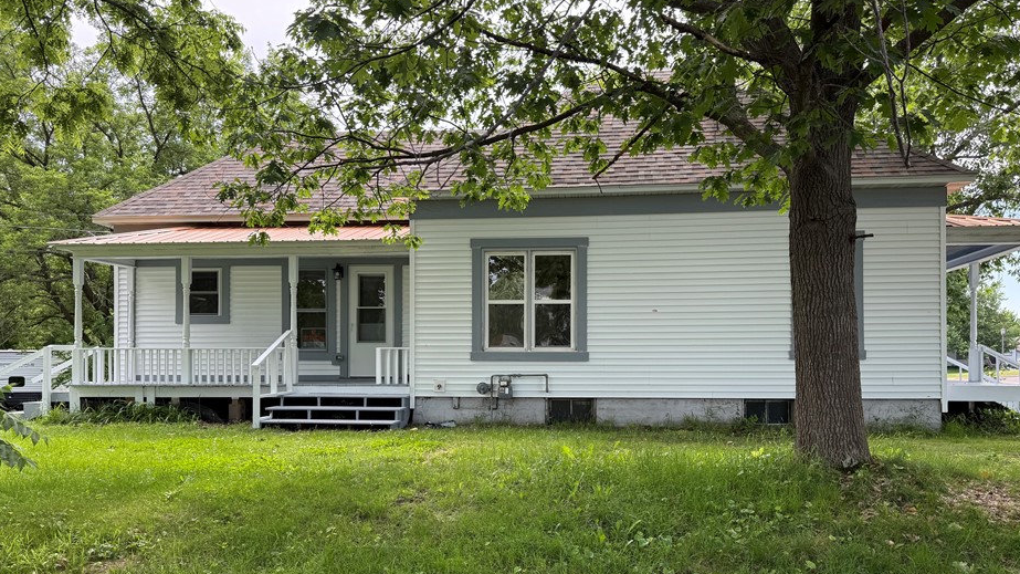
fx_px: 784
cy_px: 357
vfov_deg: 39.9
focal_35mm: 29
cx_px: 528
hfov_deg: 66.1
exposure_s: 1/524
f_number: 1.78
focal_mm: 6.76
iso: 100
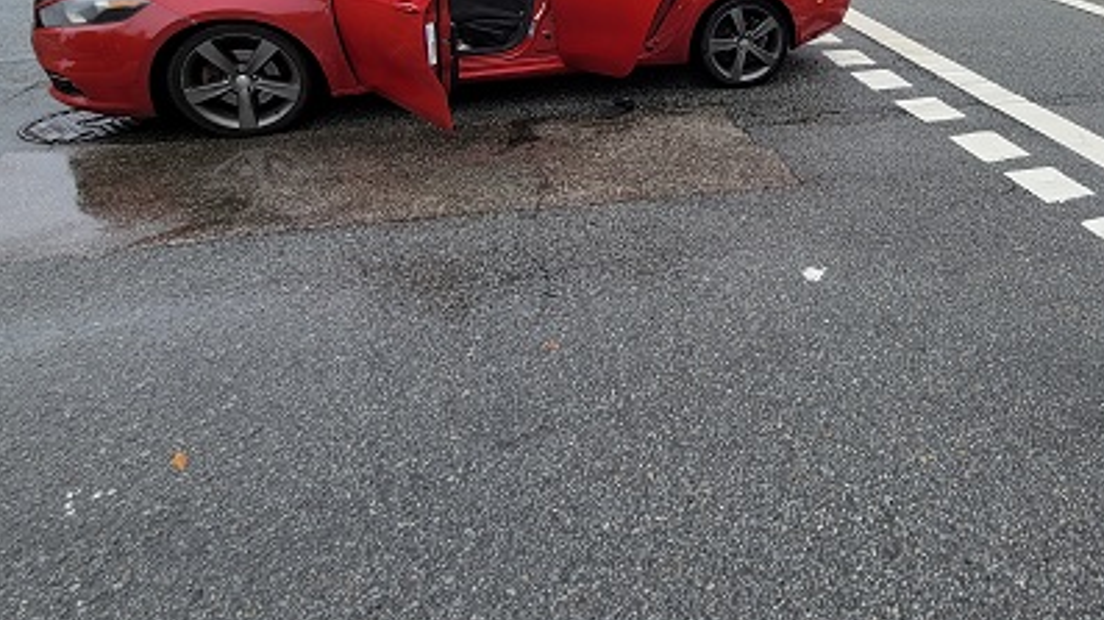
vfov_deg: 43.2
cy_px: 101
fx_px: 732
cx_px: 829
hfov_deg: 69.2
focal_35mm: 25
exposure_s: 1/120
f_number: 2.2
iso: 50
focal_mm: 2.2
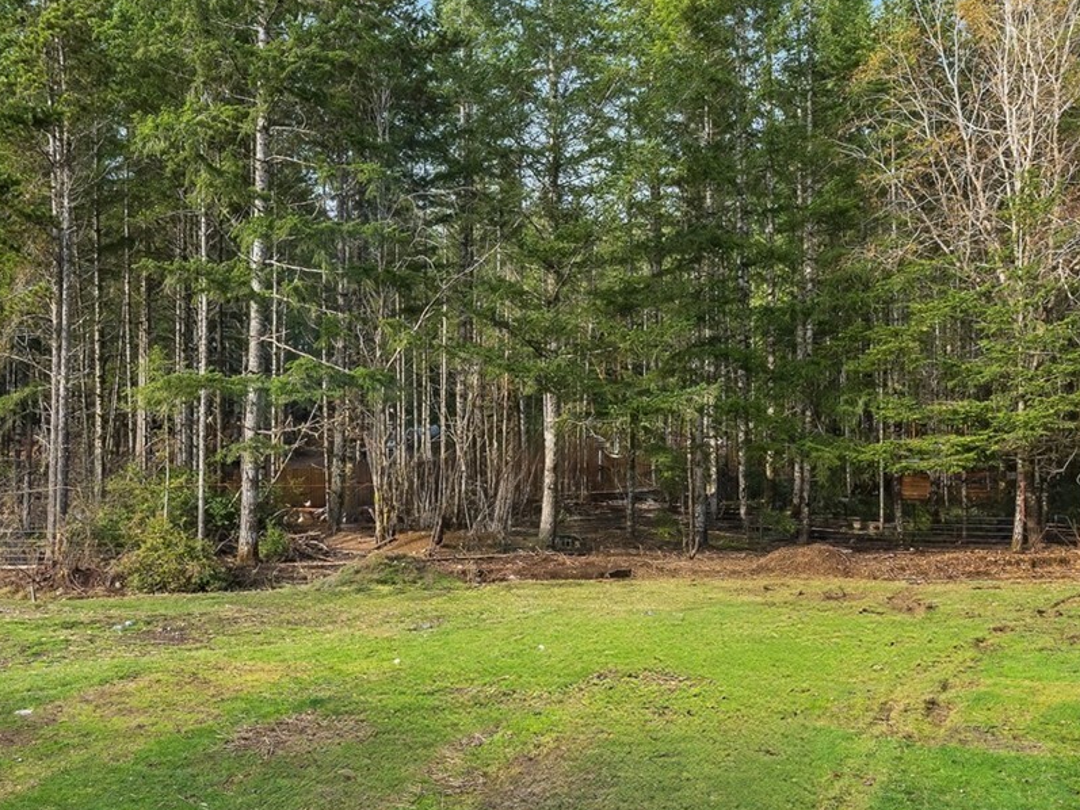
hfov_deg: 63.2
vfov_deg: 50.3
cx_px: 335
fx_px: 843
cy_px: 552
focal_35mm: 27
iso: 100
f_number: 10
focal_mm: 14
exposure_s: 1/40
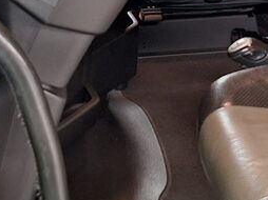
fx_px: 897
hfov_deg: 16.8
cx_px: 227
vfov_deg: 12.2
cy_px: -96
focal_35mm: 116
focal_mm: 5.54
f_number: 1.8
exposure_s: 1/50
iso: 200
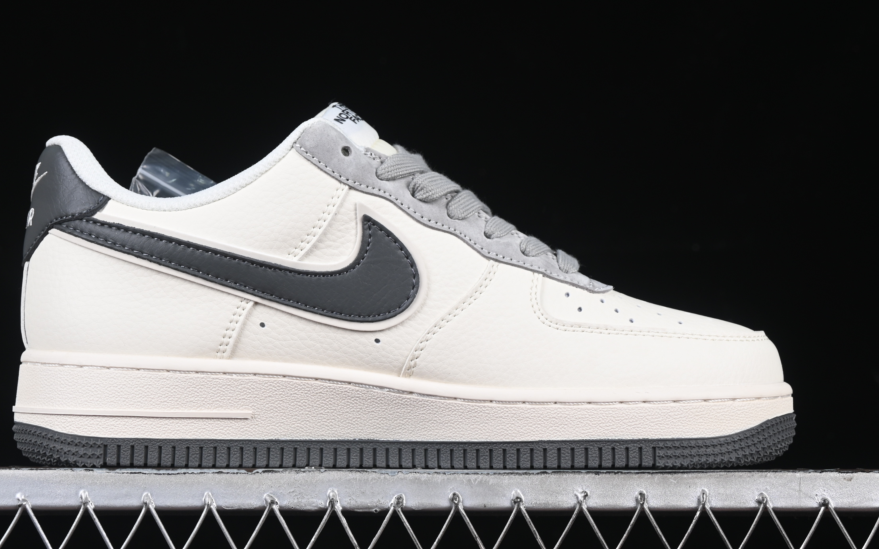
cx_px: 401
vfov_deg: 13.6
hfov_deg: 21.6
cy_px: 241
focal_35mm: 96
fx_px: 2299
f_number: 8
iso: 160
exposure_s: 1/80
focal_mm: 50
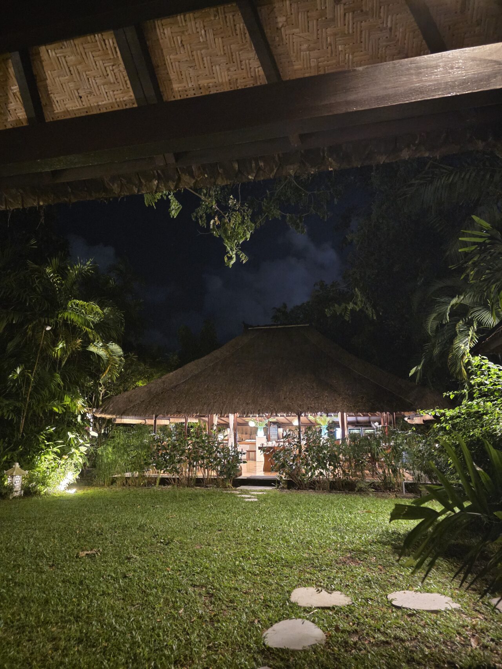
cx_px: 251
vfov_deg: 73.9
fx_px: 445
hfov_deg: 58.9
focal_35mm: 23
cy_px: 334
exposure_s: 1/16.7
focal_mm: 6.3
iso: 4000
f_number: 1.7
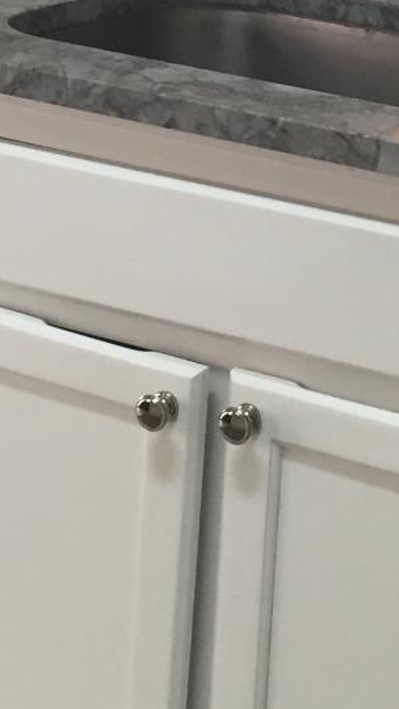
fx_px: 2199
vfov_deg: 17.8
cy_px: -41
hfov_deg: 10.3
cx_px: 345
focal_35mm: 117
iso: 80
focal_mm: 4.15
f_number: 2.2
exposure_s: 1/30
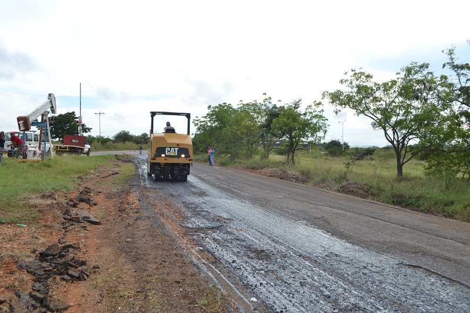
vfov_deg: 40.0
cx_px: 235
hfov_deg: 57.2
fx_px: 431
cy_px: 156
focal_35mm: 33
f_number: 9
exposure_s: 1/100
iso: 100
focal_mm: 22
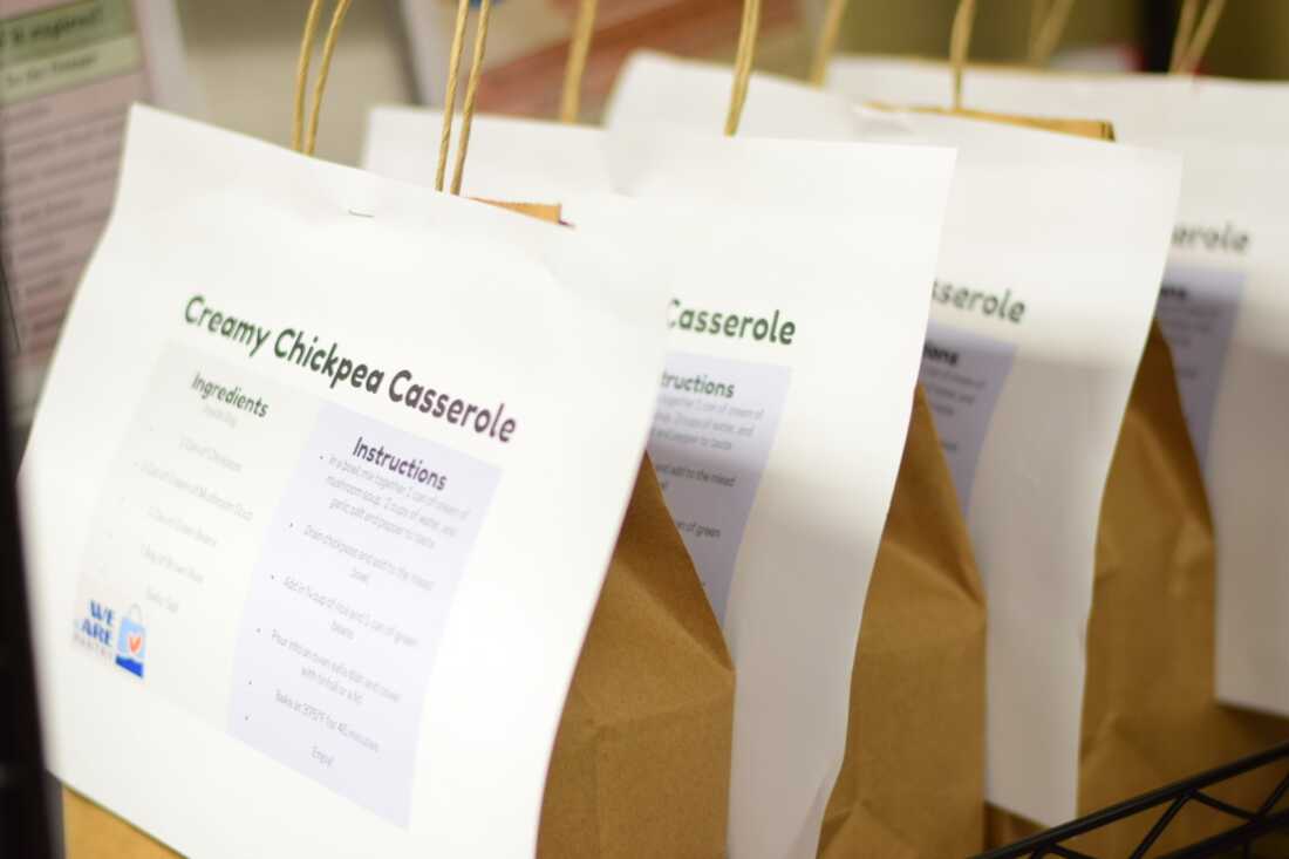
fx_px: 2685
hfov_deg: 27.0
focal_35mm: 75
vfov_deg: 18.2
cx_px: 644
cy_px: 430
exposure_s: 1/80
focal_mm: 50
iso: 320
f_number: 1.8
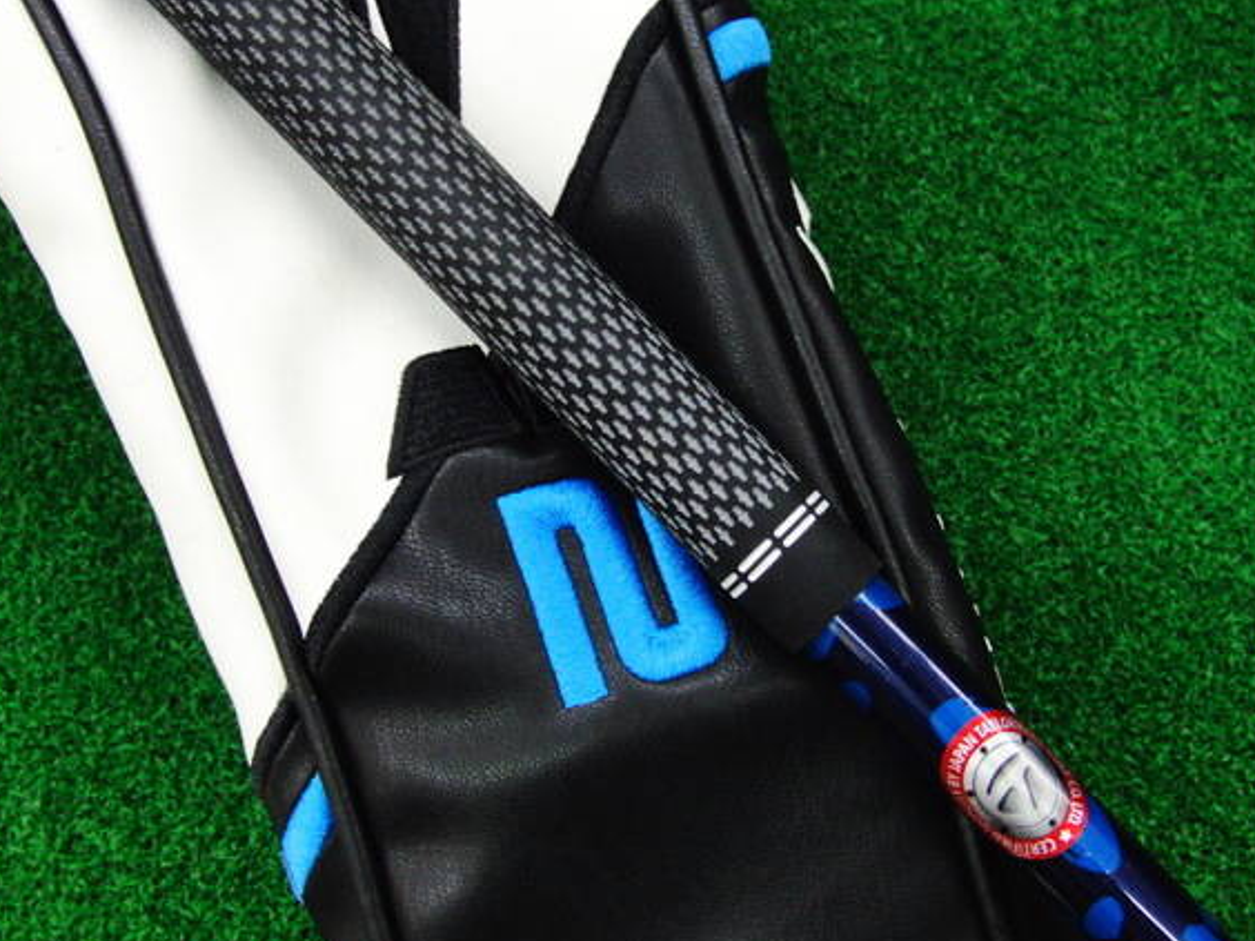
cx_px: 679
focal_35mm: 42
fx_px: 1523
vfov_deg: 34.3
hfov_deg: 44.8
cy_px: 423
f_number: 3.6
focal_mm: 6.42
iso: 400
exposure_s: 1/60
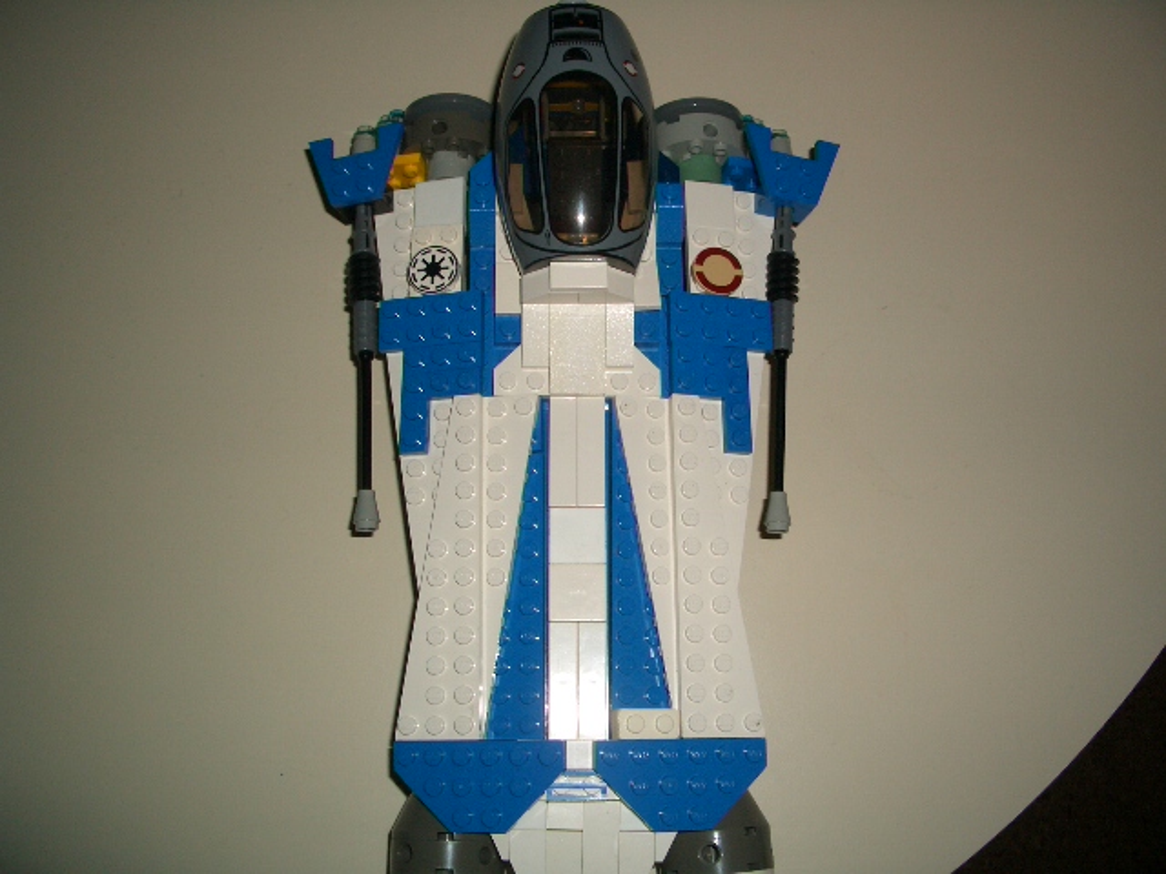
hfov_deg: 52.6
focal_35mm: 35
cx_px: 583
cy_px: 437
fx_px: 1179
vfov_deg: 40.7
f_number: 4.3
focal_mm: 5.8
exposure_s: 1/60
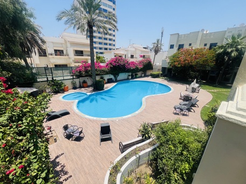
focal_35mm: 13
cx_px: 123
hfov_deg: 106.2
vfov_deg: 89.9
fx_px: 92
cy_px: 92
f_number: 1.8
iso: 32
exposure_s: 1/2016
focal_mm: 1.57
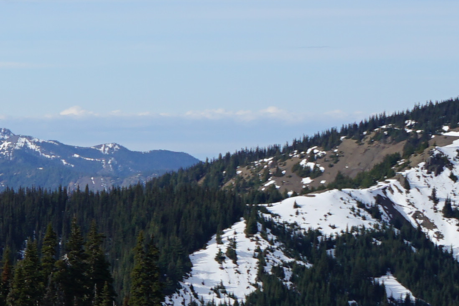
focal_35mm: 153
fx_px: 1951
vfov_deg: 9.0
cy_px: 161
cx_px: -532
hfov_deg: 11.7
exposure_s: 1/200
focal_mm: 28
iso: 100
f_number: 11
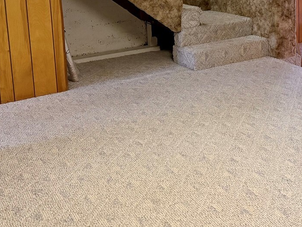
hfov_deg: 33.5
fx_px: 480
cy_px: 3
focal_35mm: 55
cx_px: 259
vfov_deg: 25.3
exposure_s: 1/60
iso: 500
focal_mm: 6.76
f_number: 1.78
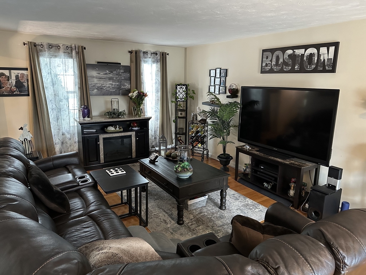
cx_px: 183
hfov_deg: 71.6
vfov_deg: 56.8
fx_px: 254
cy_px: 138
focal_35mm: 24
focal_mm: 6.86
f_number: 1.78
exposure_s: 1/40
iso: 800
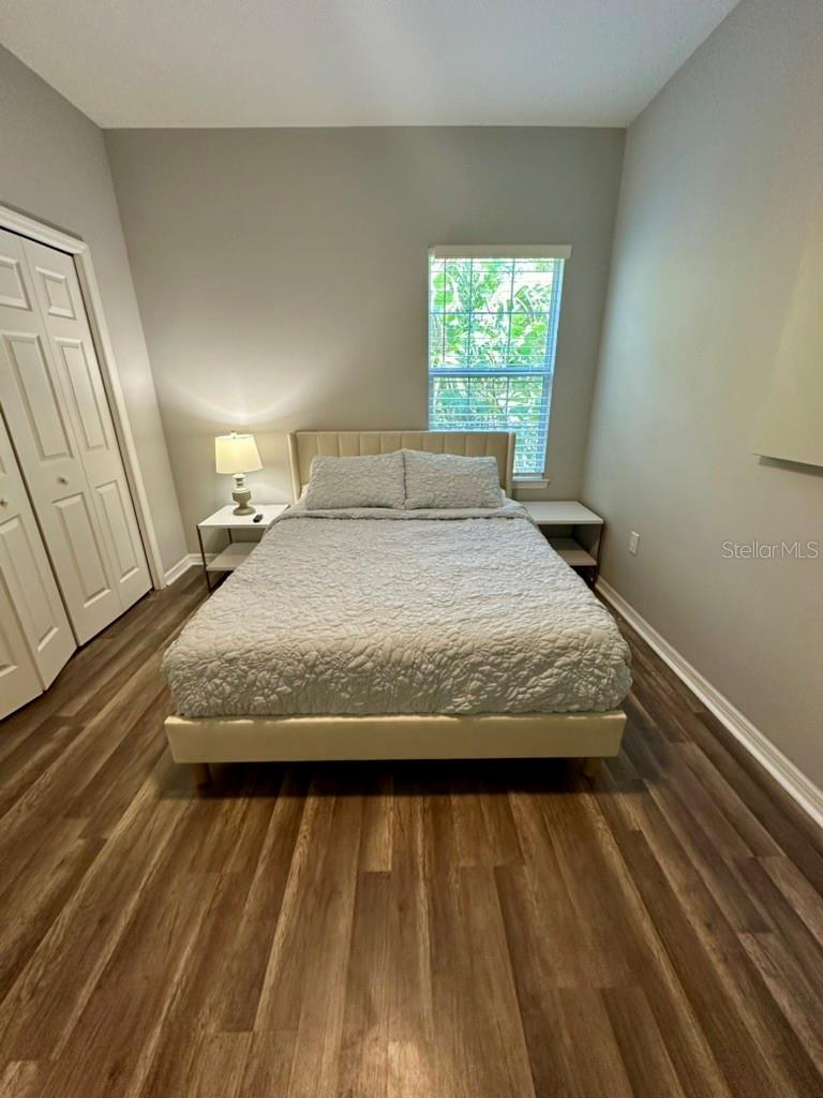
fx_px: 444
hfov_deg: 85.7
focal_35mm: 14
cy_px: 549
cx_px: 412
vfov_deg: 102.1
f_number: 2.2
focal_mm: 2.22
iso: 160
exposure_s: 1/60
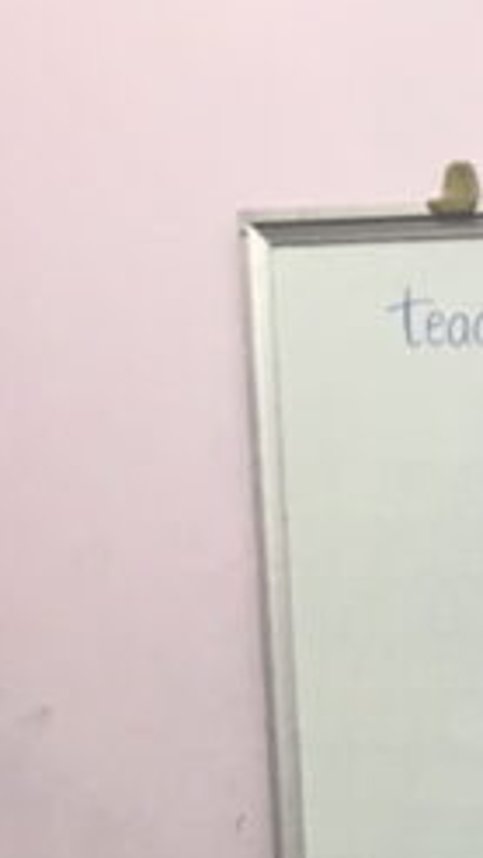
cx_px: 1098
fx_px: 2982
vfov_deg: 14.3
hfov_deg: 8.6
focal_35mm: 131
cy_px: 1577
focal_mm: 4.15
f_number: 2.2
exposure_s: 1/33
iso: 125
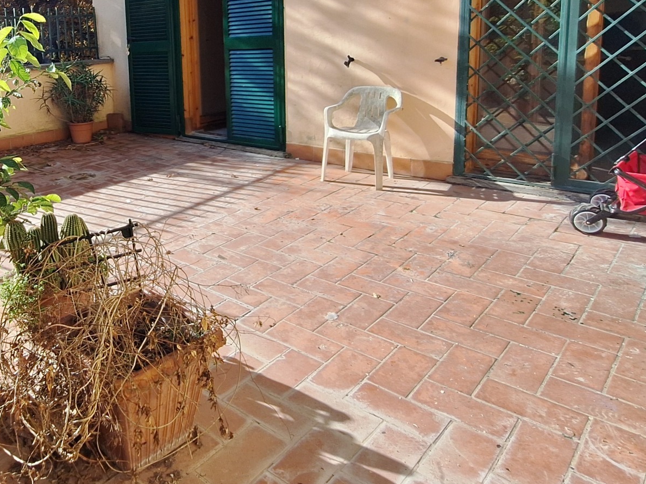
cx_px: 136
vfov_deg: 47.7
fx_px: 522
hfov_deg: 58.9
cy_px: 116
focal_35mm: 28
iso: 40
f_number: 2.2
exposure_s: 1/1776
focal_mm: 1.74
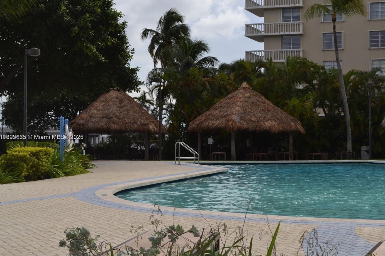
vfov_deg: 20.6
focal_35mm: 66
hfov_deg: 30.5
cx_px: 217
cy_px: 138
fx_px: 706
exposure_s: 1/200
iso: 100
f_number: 7.1
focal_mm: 38
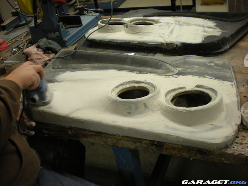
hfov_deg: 49.0
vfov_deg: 37.7
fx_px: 272
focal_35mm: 38
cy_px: 93
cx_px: 124
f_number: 3.1
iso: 200
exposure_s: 1/54.2
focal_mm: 6.3
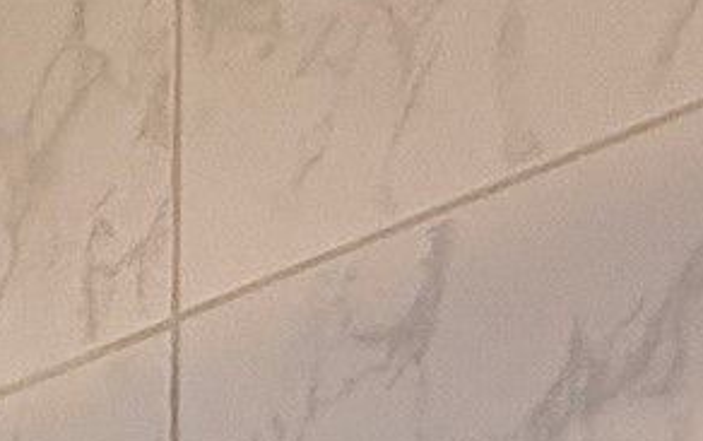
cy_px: 1728
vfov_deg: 8.1
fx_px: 1994
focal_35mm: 104
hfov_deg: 17.0
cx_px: -510
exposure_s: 1/120
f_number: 2.2
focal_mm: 2.22
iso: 320
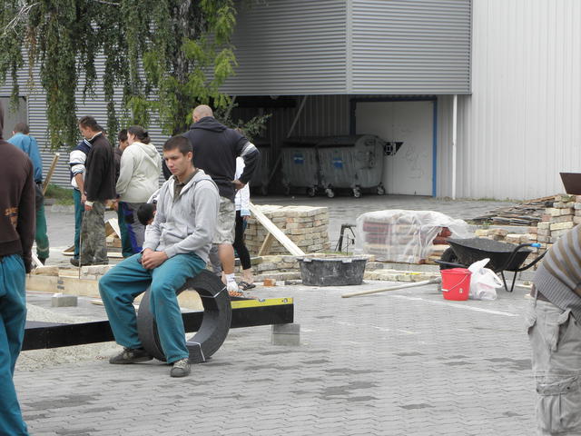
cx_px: 290
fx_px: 1678
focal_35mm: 100
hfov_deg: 19.6
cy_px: 218
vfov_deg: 14.8
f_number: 4.2
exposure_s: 1/160
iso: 64
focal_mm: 17.81
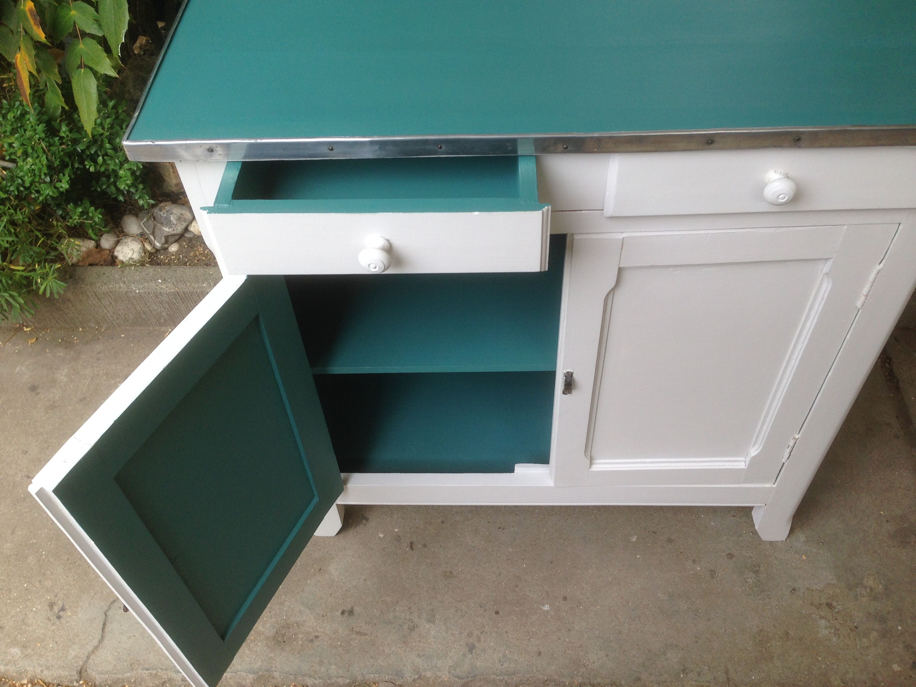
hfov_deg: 55.4
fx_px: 873
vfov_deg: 42.9
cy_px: 344
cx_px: 458
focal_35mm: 33
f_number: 2.4
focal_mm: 4.12
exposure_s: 1/156
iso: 50
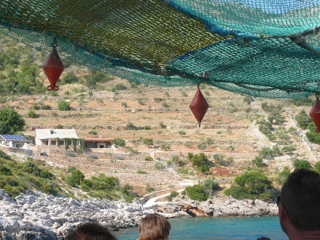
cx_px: 160
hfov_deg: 29.8
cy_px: 120
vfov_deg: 22.6
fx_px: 601
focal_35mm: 65
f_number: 5.6
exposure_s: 1/250
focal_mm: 13.8
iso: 100
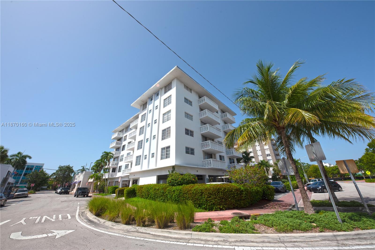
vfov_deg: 90.0
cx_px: 188
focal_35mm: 12
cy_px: 125
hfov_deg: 112.6
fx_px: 125
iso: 200
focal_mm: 12
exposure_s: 1/500
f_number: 11
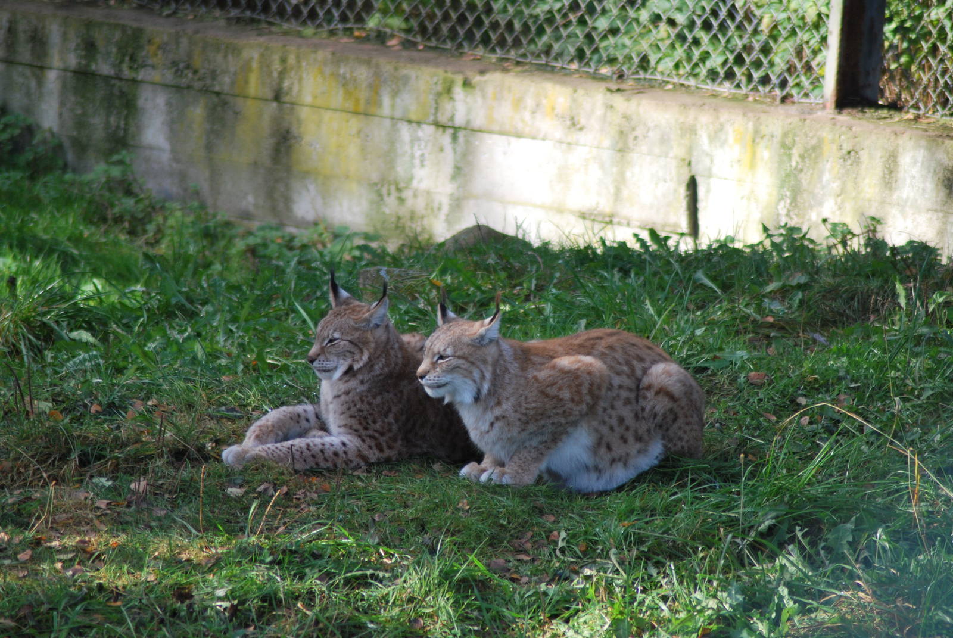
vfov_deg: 3.5
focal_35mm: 390
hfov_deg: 5.3
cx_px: 476
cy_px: 319
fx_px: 10336
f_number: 5.3
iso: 400
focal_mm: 260
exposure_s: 1/500
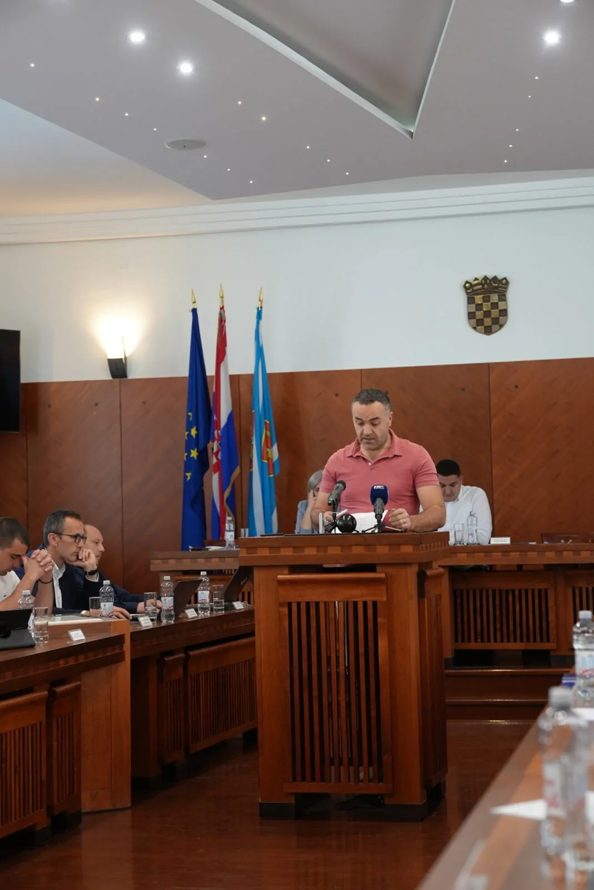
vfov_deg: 28.8
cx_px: 297
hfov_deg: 19.5
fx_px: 1730
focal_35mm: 70
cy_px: 445
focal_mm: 70
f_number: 4
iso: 2000
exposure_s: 1/160
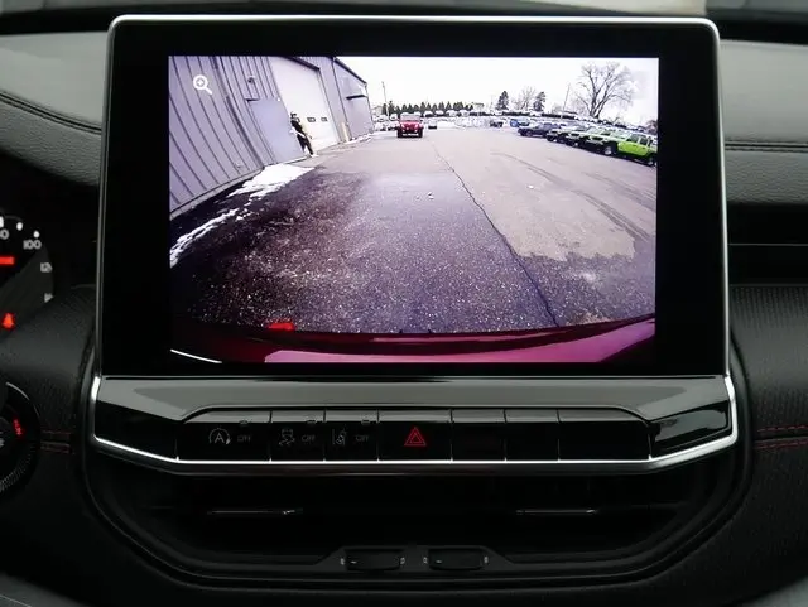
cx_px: 404
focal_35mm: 42
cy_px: 304
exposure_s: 1/60
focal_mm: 21
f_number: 5
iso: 640
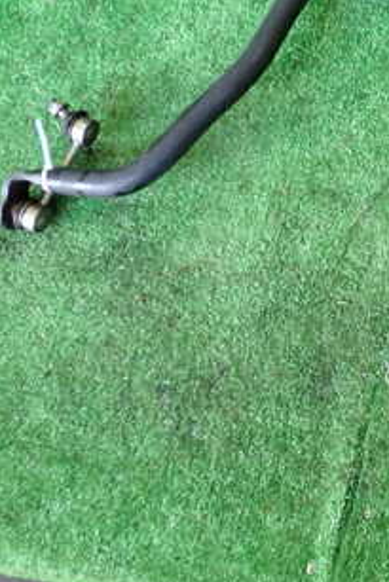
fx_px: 988
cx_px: 535
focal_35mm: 61
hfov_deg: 20.0
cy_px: 227
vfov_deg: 32.7
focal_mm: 5.4
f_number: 2.3
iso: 250
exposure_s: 1/30
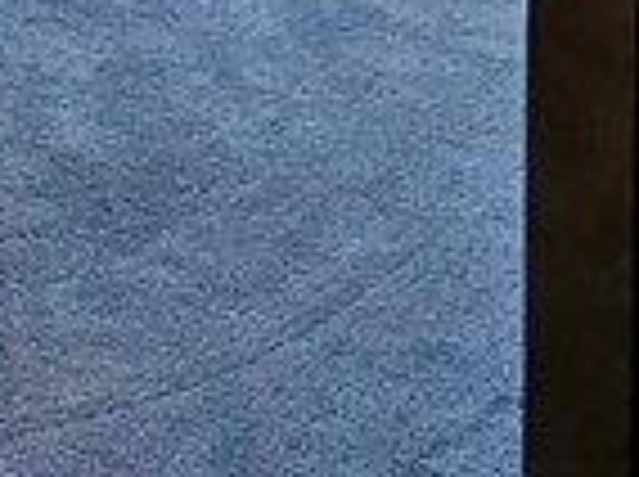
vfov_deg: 10.7
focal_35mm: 94
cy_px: -963
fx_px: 1732
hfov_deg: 14.0
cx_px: -927
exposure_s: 1/60.2
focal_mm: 2.2
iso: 125
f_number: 2.2
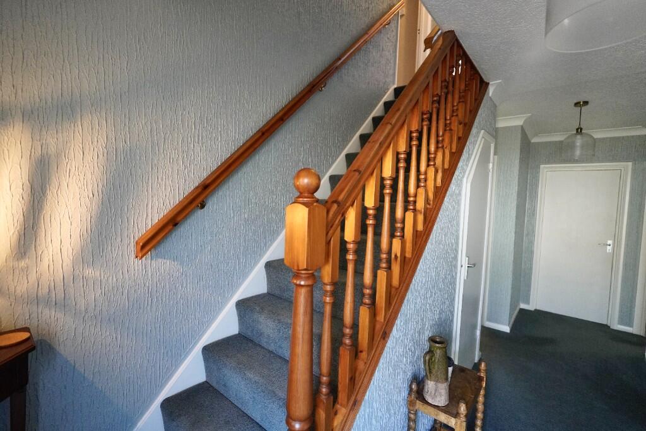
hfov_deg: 95.0
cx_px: 323
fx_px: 296
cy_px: 216
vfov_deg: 72.1
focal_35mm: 16
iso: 1600
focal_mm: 11
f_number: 2.2
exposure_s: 1/160
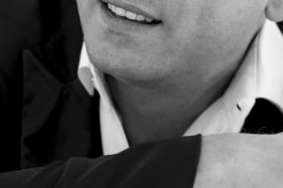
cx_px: 81
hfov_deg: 5.7
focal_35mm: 362
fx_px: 2844
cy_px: 65
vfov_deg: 3.8
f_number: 4
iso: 320
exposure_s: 1/200
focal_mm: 146
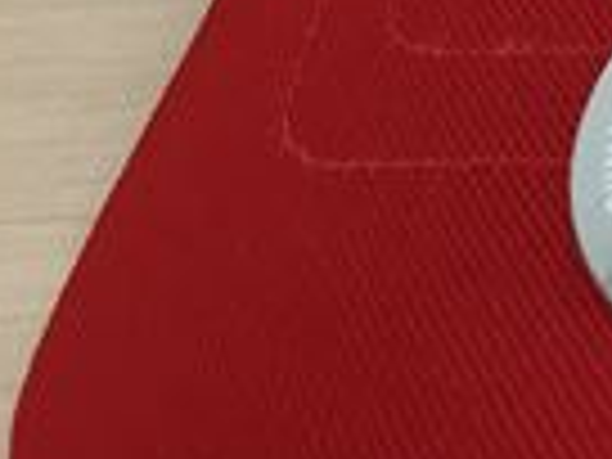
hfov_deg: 10.5
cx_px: 1310
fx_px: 3006
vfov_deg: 8.3
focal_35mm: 170
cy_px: -436
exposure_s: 1/120
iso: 32
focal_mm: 4.15
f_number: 2.2
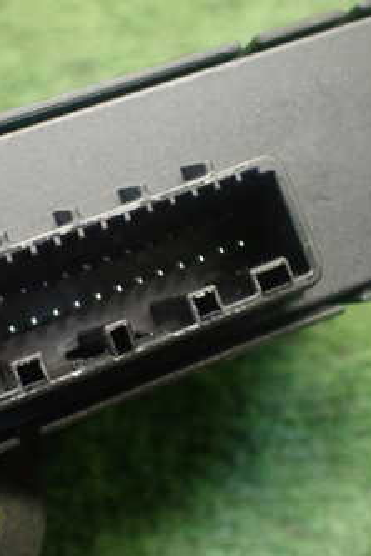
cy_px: 241
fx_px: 865
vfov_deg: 35.6
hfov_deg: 24.1
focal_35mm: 56
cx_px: 120
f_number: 2.3
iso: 800
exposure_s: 1/60
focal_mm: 5.4
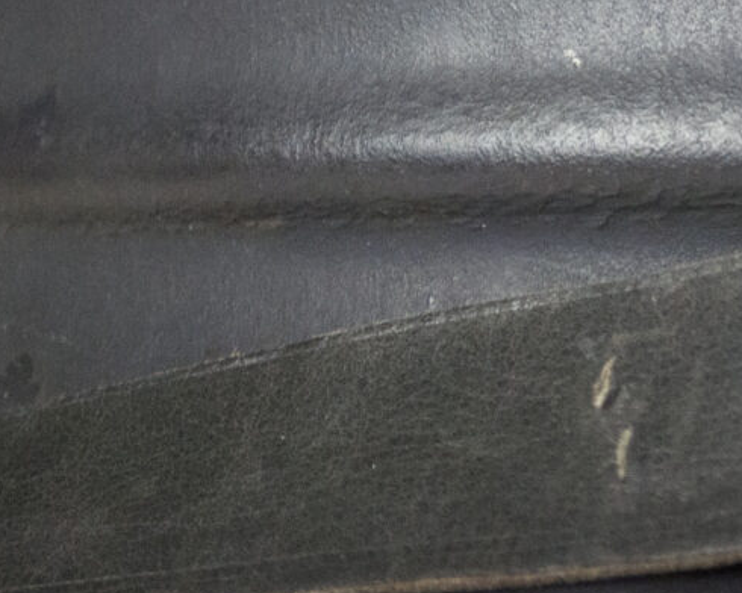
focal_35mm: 323
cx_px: 1169
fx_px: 7092
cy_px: -318
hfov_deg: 5.9
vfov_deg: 4.8
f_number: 5.6
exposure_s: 1/125
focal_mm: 55
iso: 1600
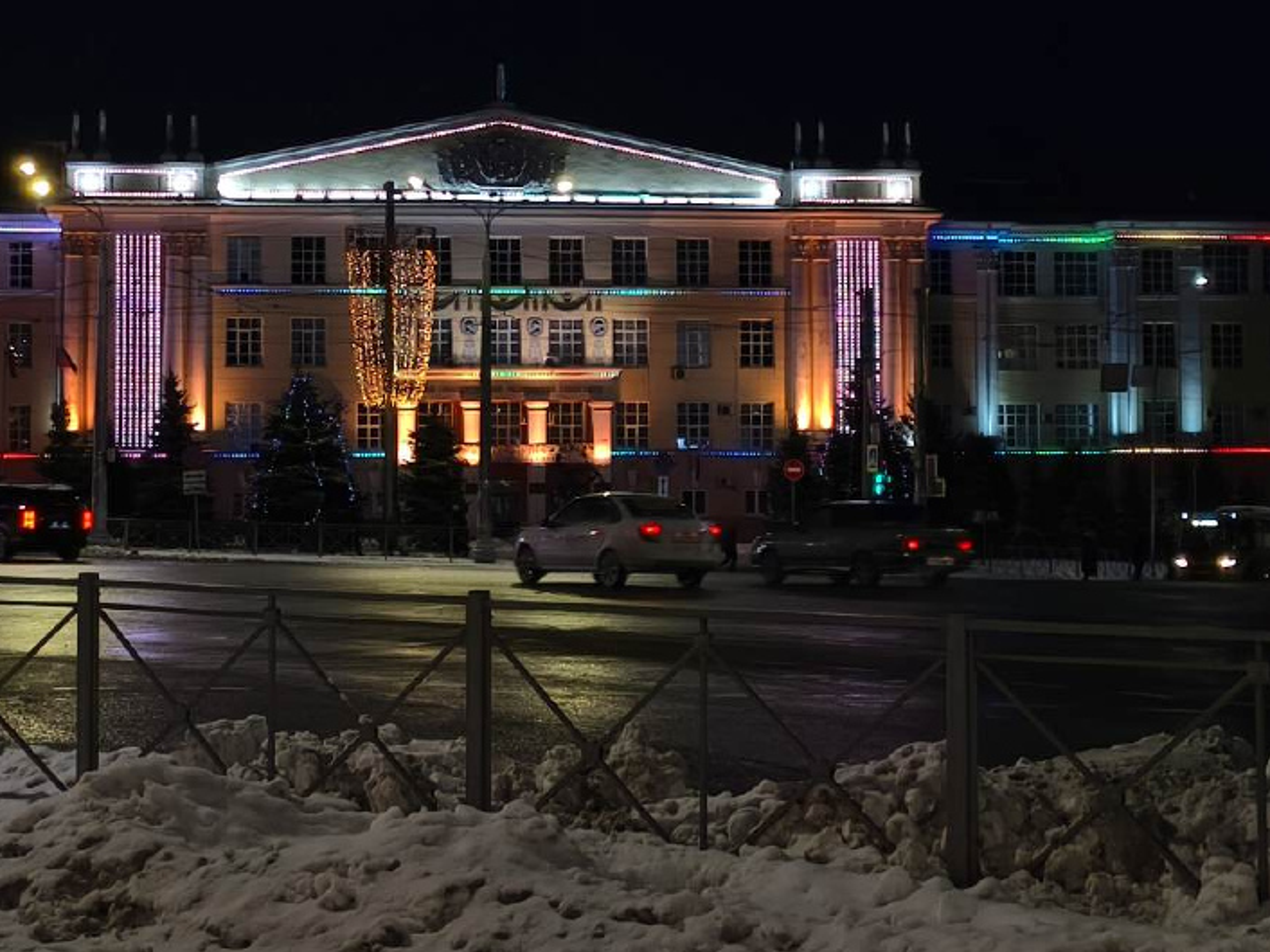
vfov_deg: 20.9
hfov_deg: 27.7
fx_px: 2567
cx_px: 486
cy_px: 306
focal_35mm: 70
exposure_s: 1/100
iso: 320
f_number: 1.7
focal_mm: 5.35
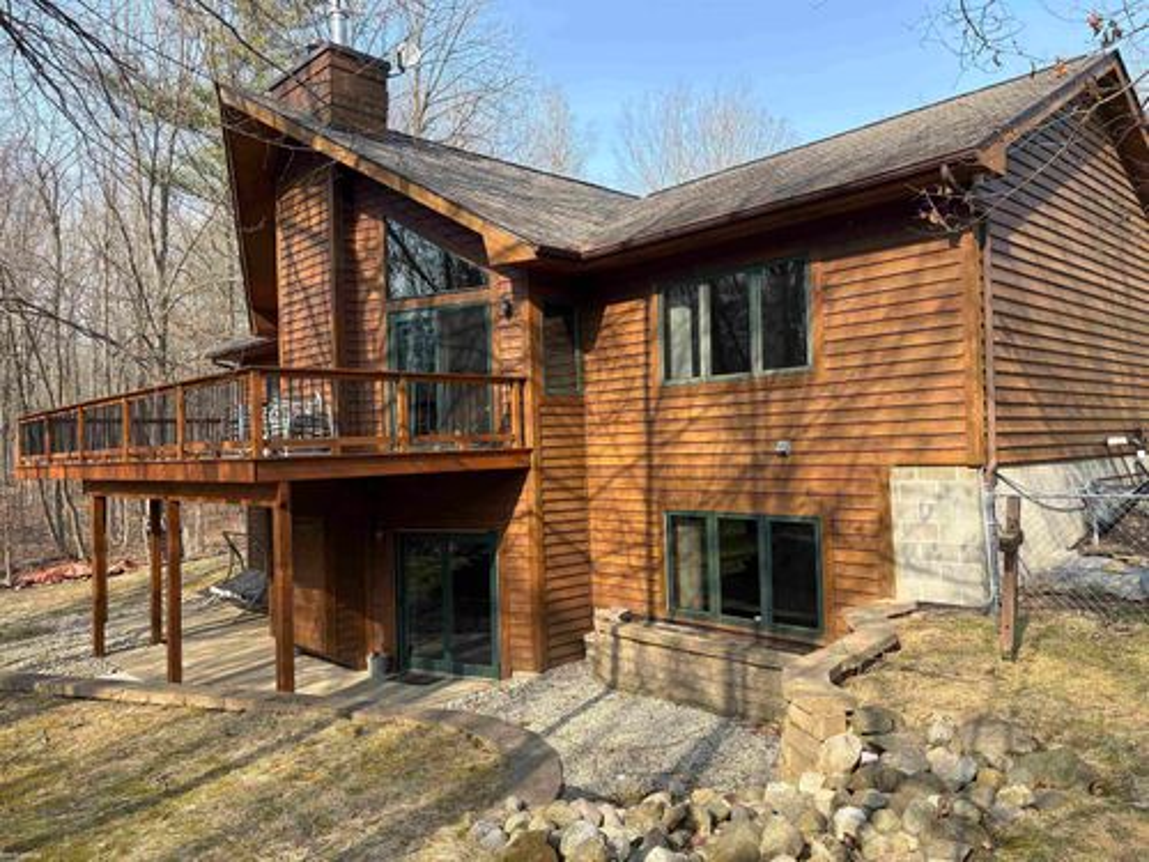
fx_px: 863
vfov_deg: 53.1
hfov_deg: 67.3
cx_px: 574
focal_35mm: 26
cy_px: 431
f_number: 1.6
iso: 50
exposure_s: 1/973
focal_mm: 5.96
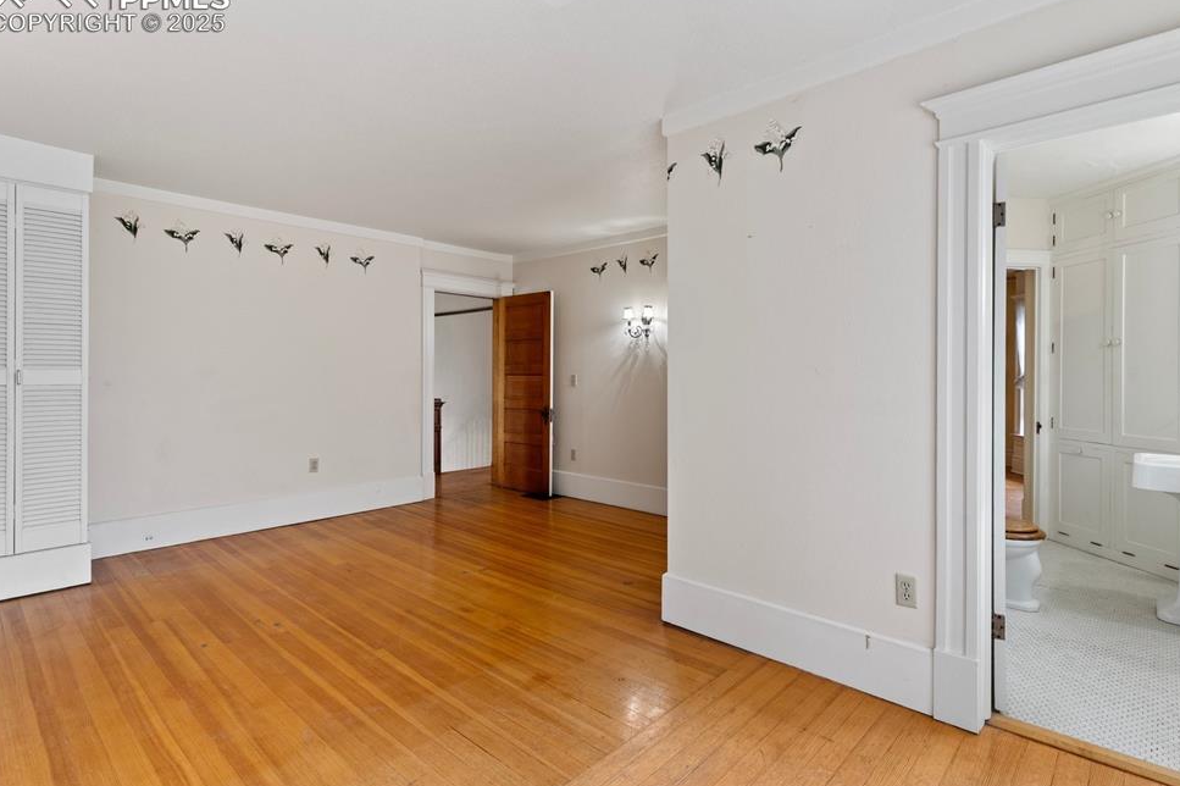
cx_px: 610
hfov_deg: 90.0
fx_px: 590
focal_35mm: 18
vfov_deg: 67.3
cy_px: 381
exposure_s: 1/4
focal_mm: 17
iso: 400
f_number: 8
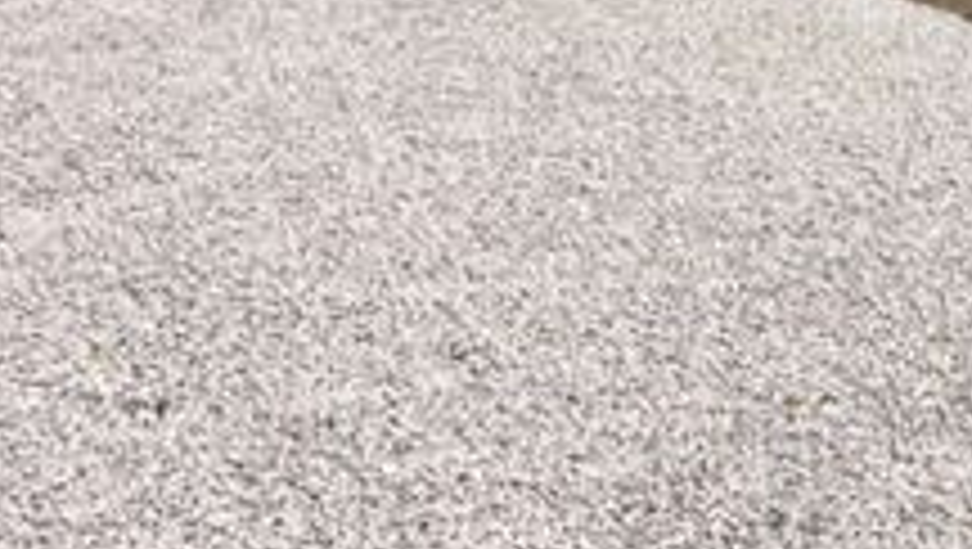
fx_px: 1883
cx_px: 900
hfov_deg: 27.7
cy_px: -128
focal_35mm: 73
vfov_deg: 15.9
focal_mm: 4.15
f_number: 2.2
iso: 25
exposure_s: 1/1026
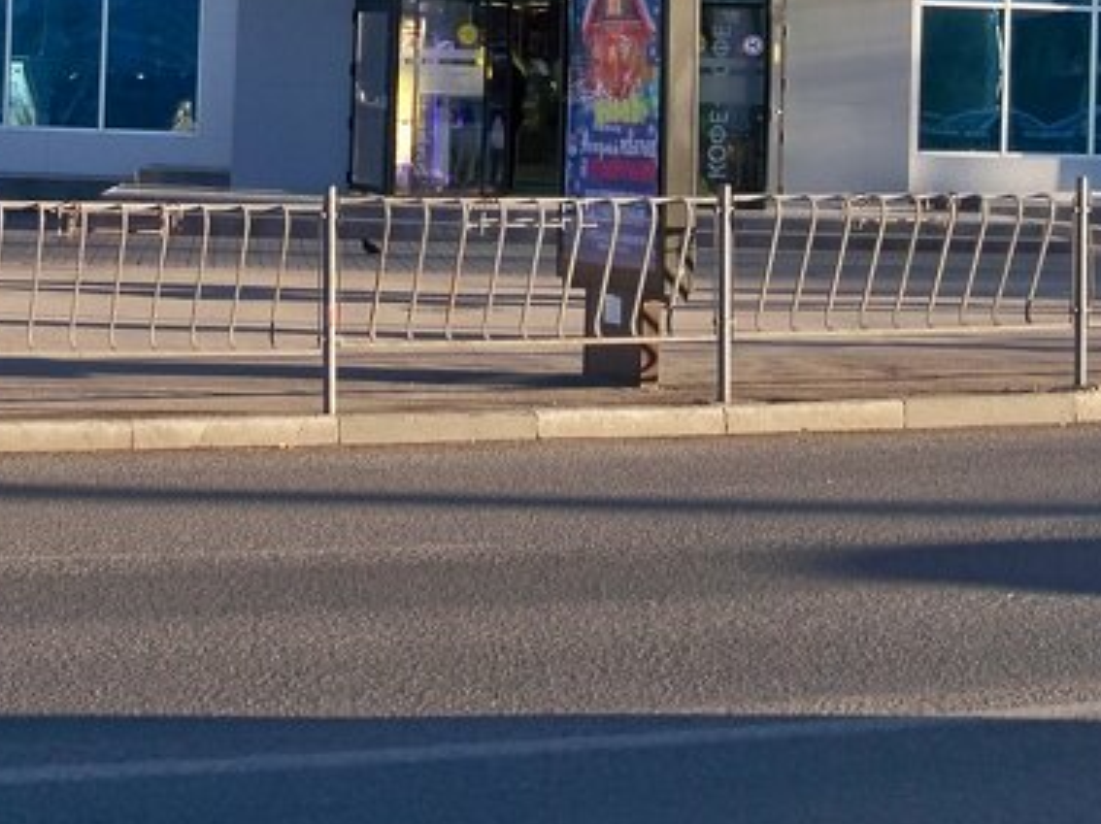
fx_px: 3147
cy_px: -13
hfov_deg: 19.8
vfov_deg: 14.7
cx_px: 393
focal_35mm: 99
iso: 64
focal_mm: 6.2
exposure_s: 1/200
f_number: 3.5
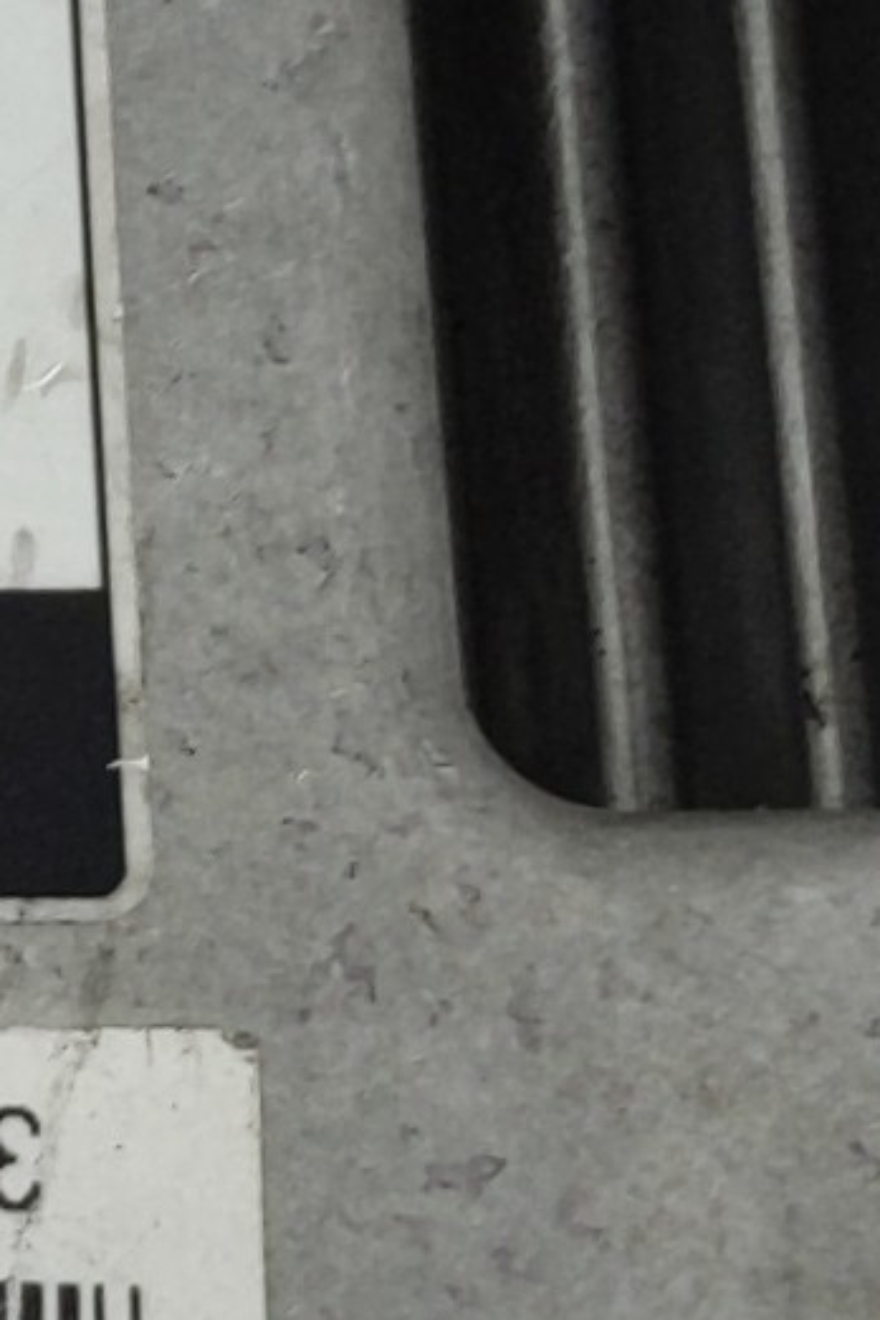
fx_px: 7369
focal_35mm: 201
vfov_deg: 10.2
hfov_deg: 6.5
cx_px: -1234
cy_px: 440
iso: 55
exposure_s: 1/146
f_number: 1.73
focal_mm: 4.38
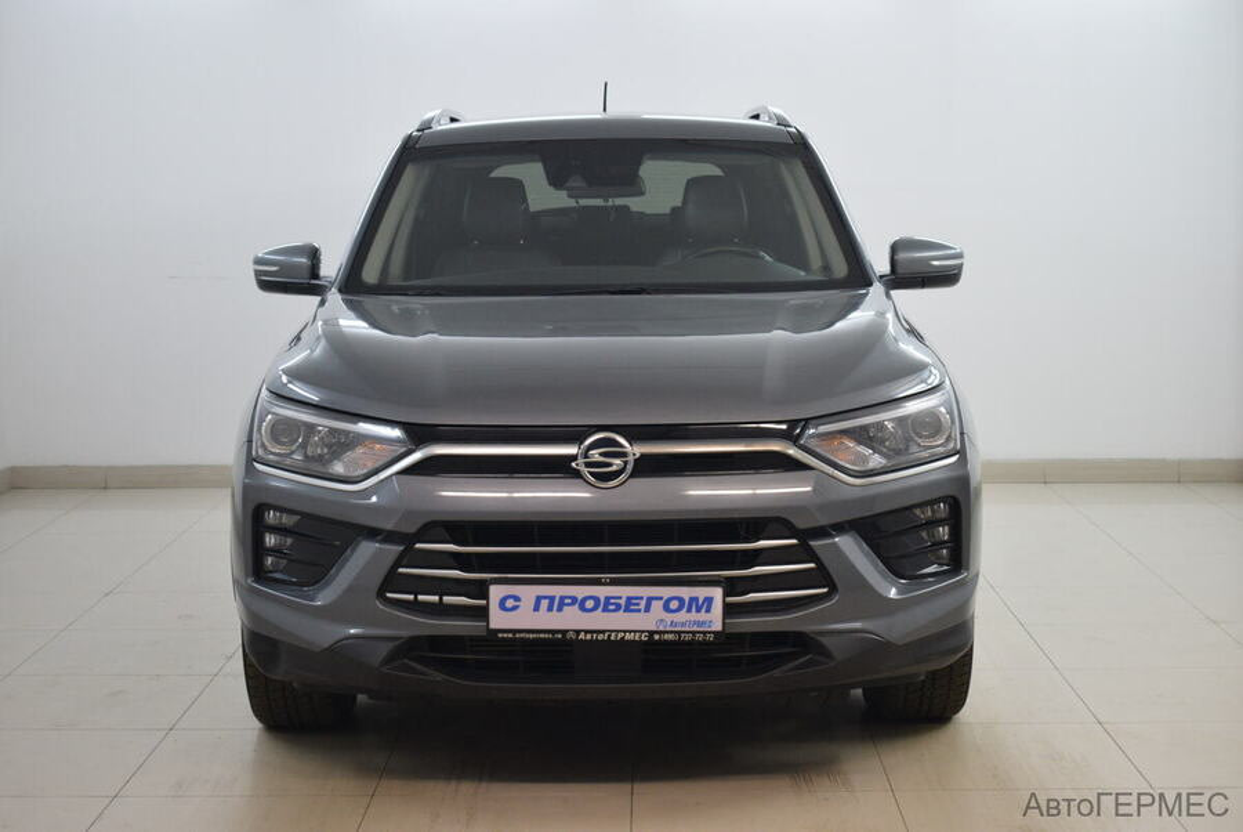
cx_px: 622
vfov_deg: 22.7
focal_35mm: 60
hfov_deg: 33.4
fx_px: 2074
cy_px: 416
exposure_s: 1/100
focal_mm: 40
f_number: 5
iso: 1000
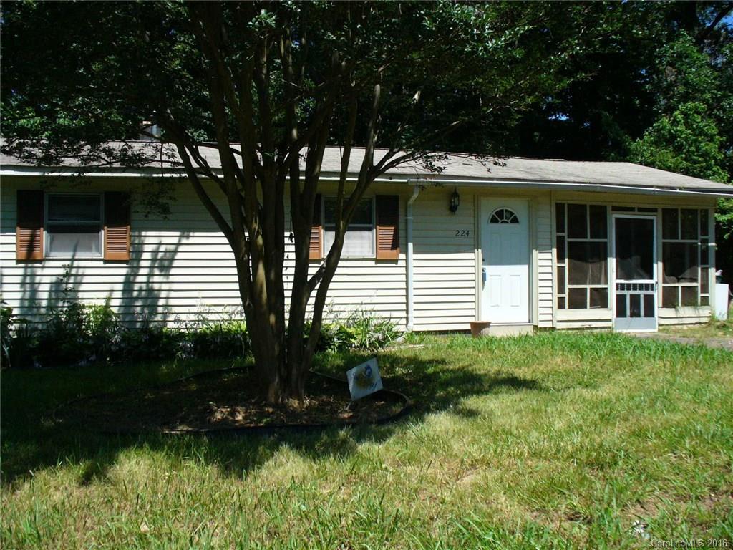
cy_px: 275
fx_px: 783
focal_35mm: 37
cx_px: 366
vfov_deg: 38.7
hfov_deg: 50.1
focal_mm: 6.1
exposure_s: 1/640
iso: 200
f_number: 5.6
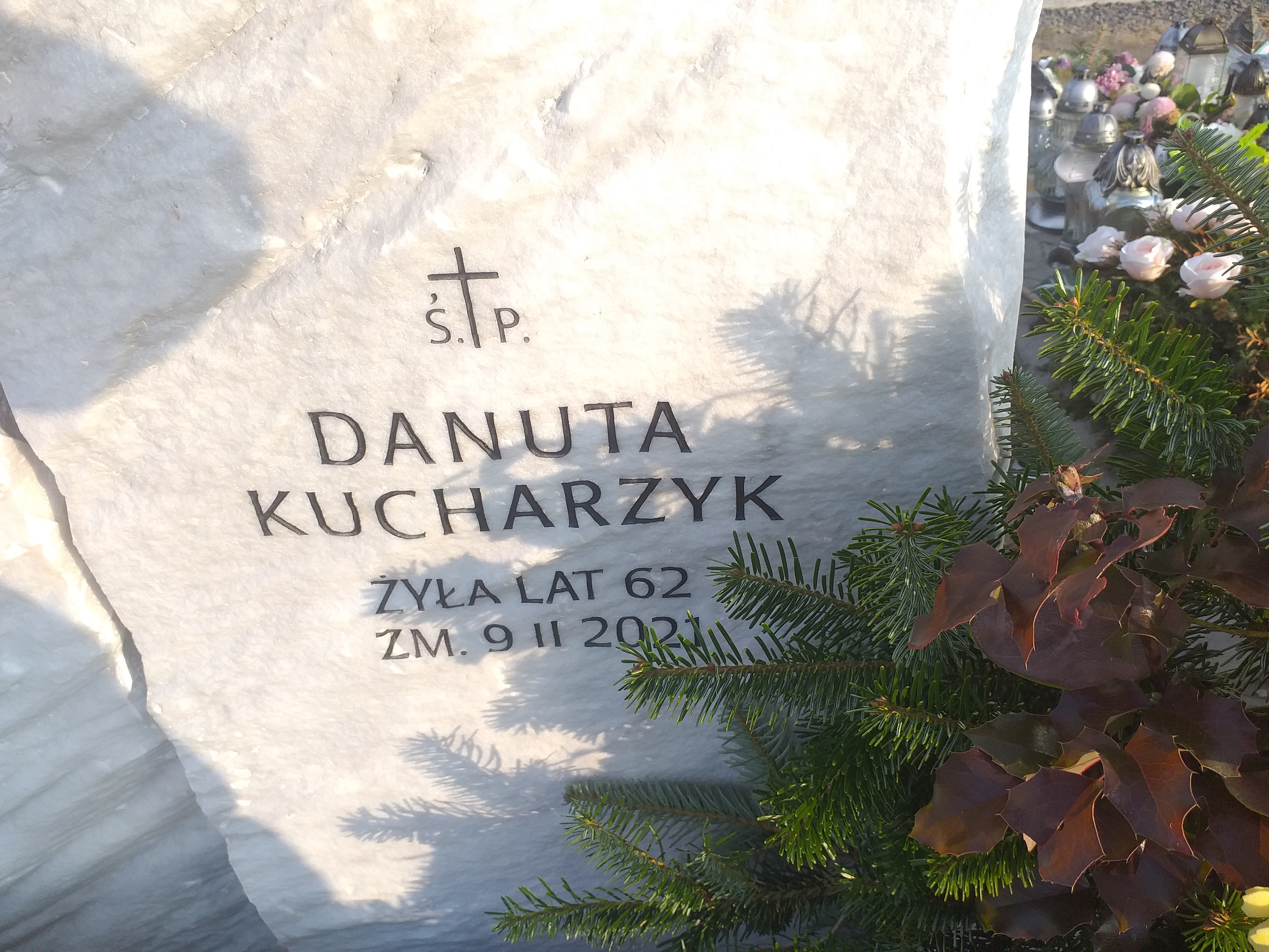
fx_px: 990
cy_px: 476
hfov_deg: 65.3
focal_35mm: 27
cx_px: 634
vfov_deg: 51.4
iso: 40
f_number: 1.9
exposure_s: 1/536
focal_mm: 3.6
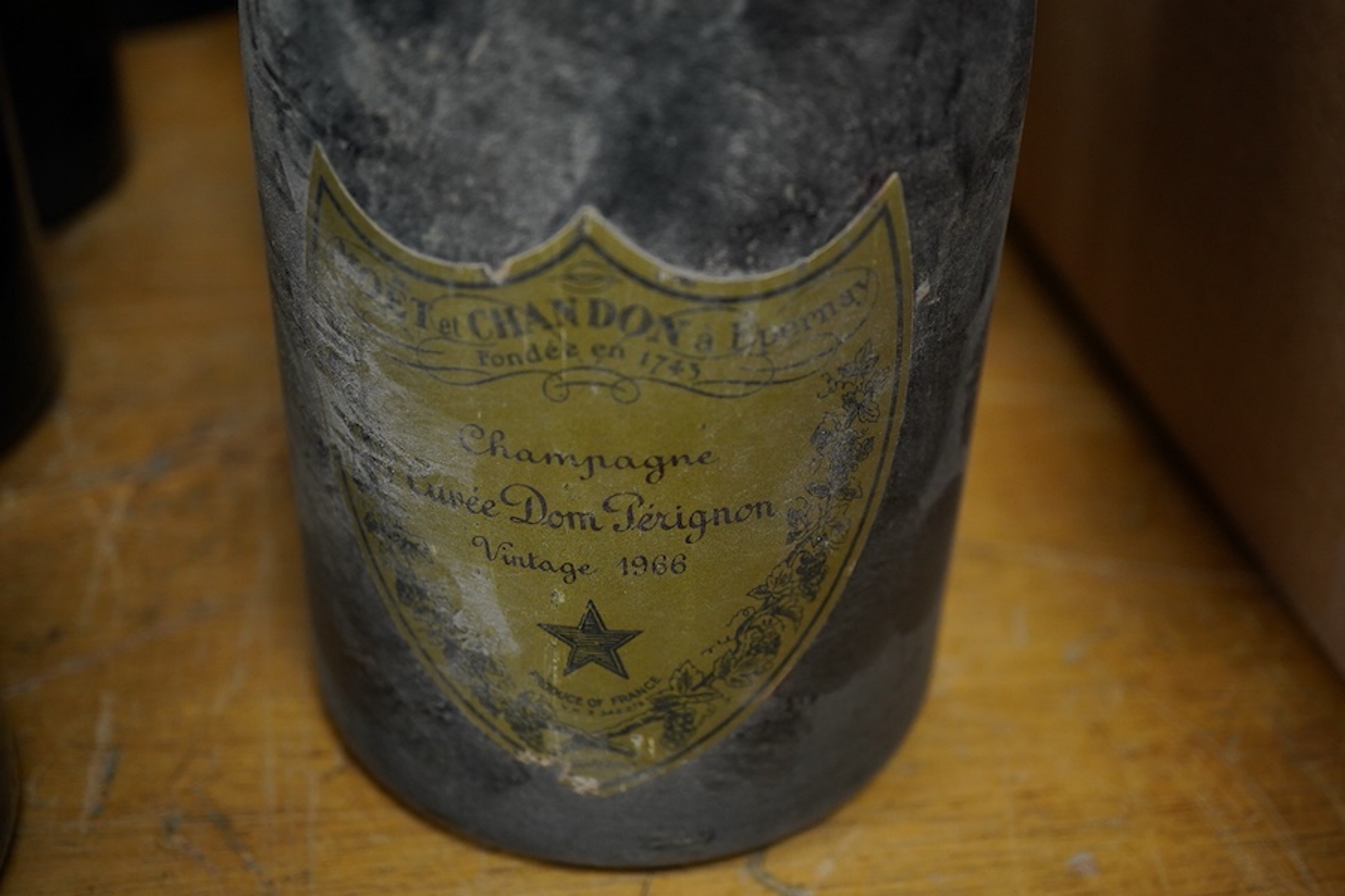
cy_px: 448
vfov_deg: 29.9
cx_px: 672
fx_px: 1681
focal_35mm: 45
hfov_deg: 43.6
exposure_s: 1/125
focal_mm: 30
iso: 1250
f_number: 5.6
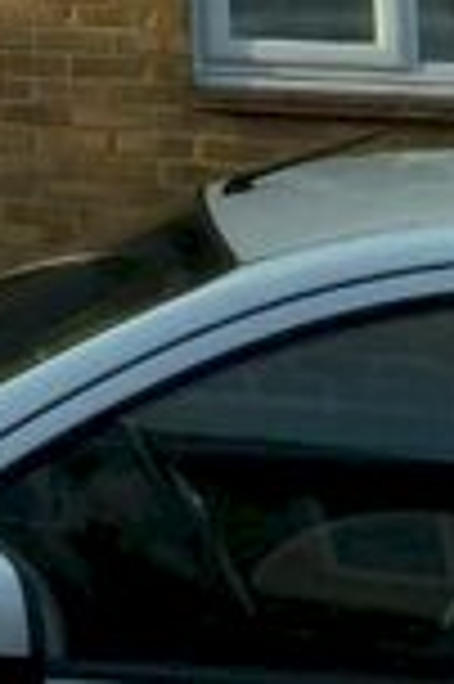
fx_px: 2635
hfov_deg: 8.2
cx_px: -966
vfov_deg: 13.5
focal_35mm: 139
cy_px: -493
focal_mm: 4.15
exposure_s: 1/618
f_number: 2.2
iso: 32
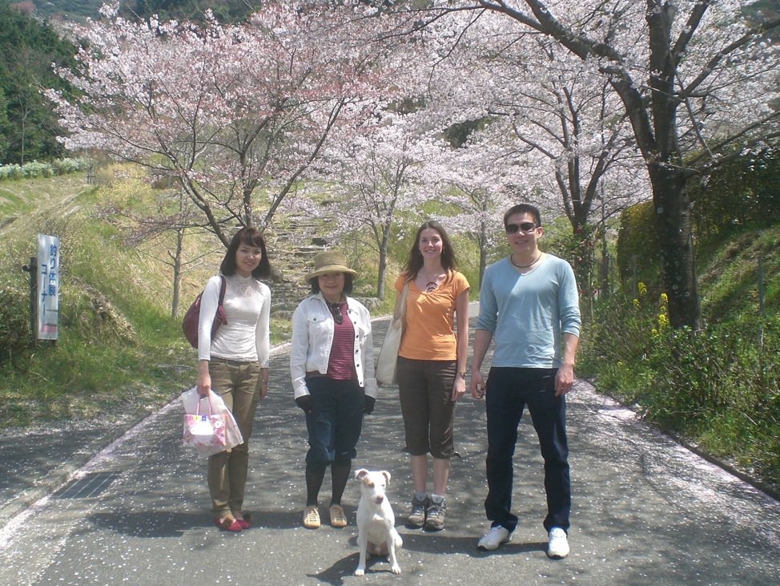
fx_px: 879
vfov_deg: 36.8
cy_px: 298
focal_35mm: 39
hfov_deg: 47.9
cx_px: 388
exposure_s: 1/200
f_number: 4.4
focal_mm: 6.3
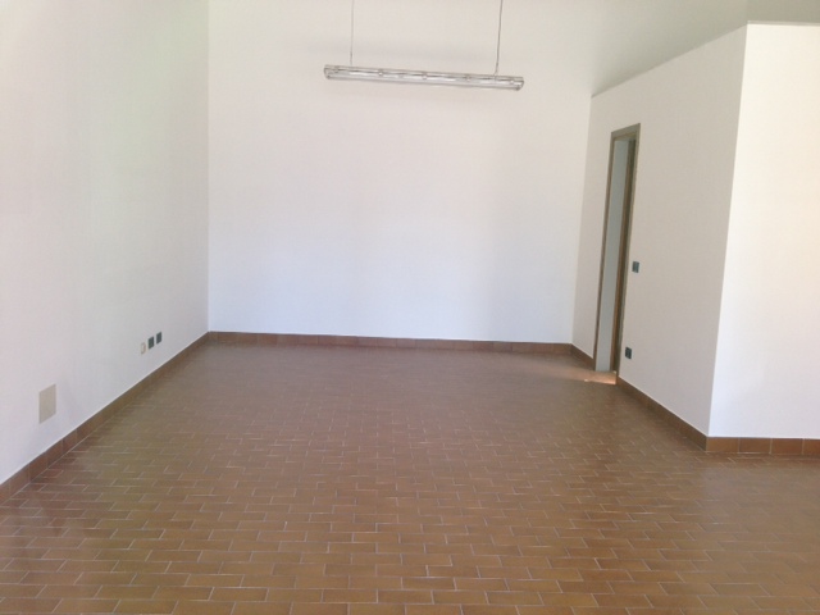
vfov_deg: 40.7
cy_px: 308
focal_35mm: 35
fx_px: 829
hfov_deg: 52.6
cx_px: 410
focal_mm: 4.28
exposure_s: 1/30
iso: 64
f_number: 2.4
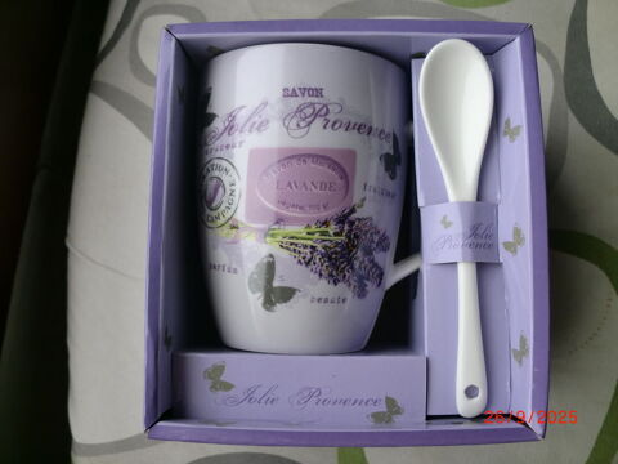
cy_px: 232
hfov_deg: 52.6
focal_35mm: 35
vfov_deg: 40.7
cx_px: 309
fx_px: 625
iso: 64
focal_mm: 6.3
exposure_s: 1/60
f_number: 3.1
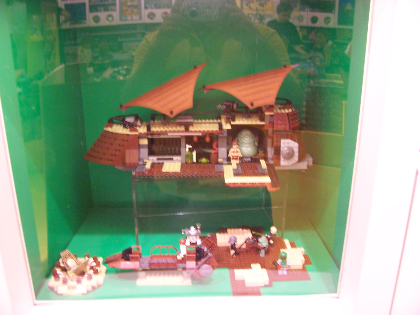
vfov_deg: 41.8
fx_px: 413
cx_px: 210
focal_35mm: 34
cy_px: 158
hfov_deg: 54.0
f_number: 2.7
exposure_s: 1/20
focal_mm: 5.6
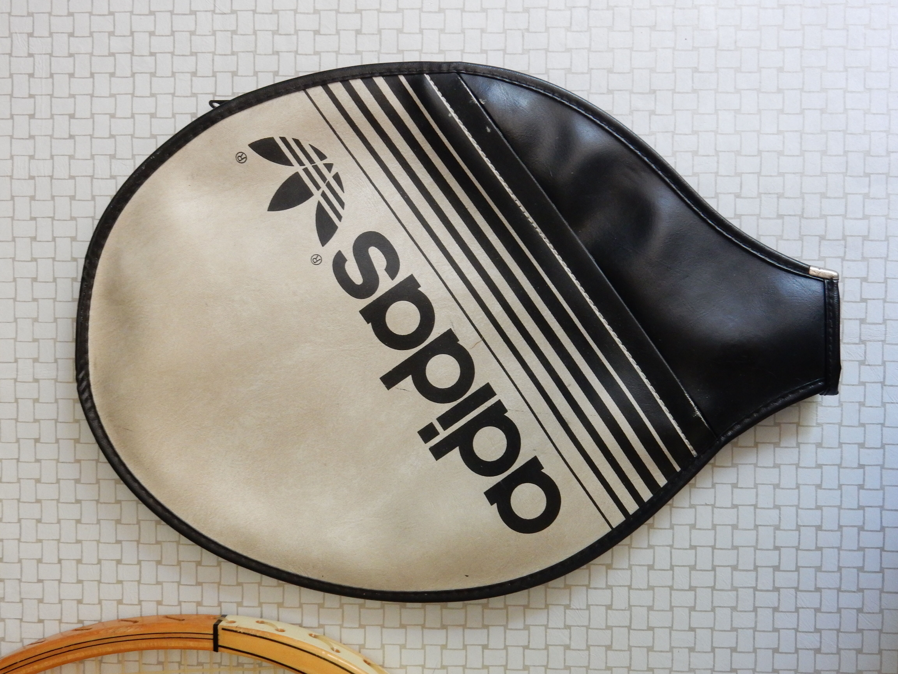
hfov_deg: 51.4
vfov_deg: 39.7
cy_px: 337
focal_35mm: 36
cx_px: 449
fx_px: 934
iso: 400
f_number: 4
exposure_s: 1/13
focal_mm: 6.4
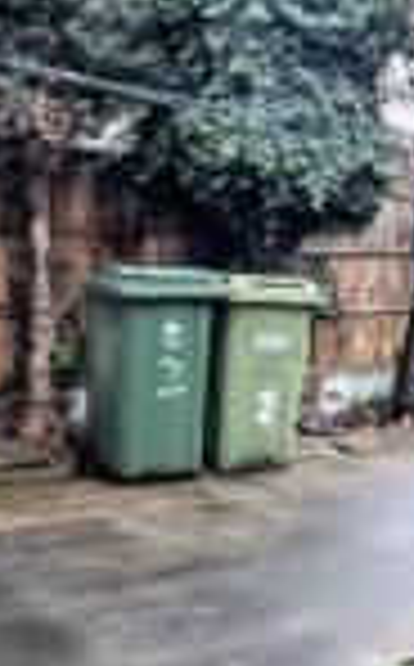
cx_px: 526
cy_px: 223
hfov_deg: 23.1
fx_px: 906
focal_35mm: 50
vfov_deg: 39.9
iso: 55
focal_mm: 2.02
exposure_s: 1/2227
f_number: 1.7
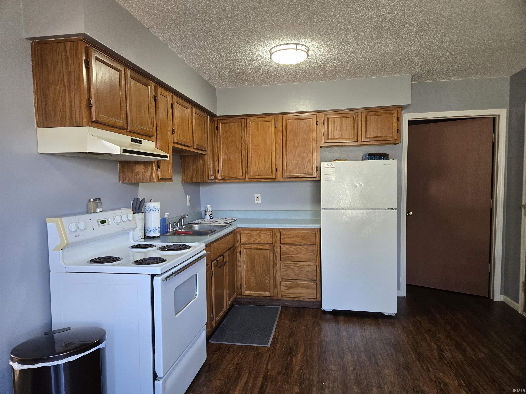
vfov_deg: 58.9
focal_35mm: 23
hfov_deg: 73.9
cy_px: 197
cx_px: 263
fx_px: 349
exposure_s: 1/120
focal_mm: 5.4
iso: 250
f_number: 1.8
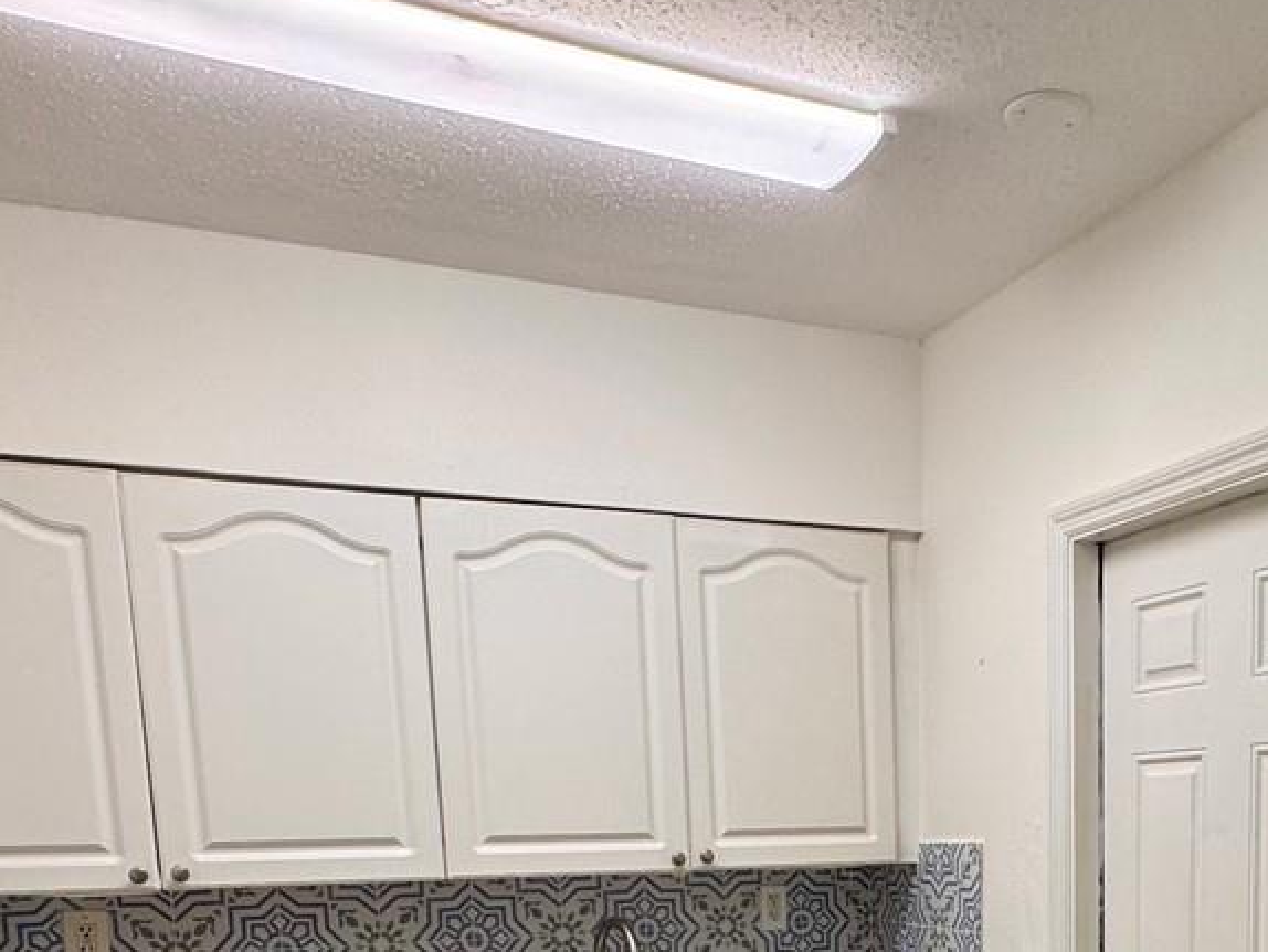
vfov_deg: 32.5
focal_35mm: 39
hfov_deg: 45.9
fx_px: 1429
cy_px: 1045
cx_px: 972
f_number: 2.2
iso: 64
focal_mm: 2.22
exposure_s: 1/120
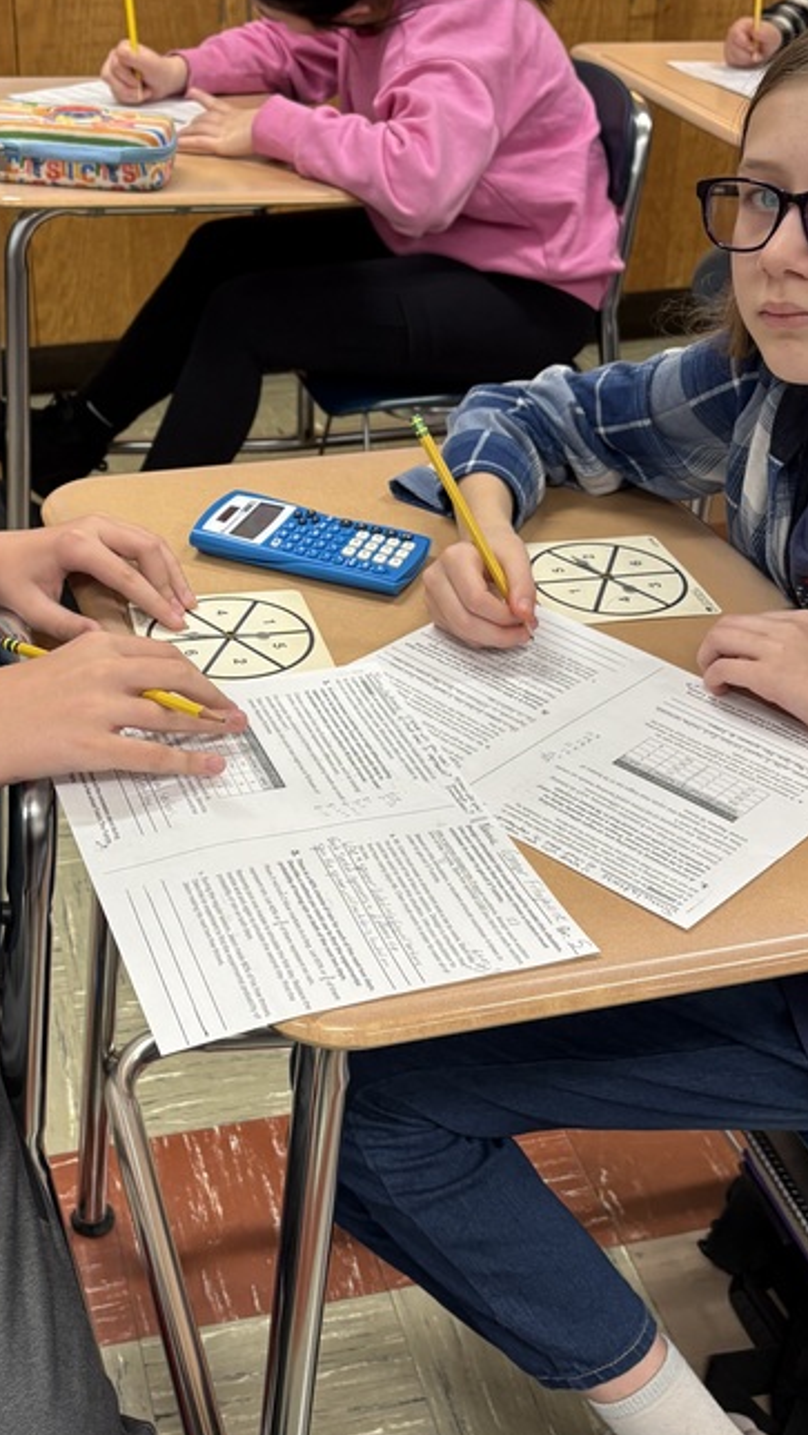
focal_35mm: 45
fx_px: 1713
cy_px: 614
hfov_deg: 26.3
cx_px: 252
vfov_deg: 45.3
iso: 125
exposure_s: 1/60
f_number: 1.6
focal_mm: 5.96
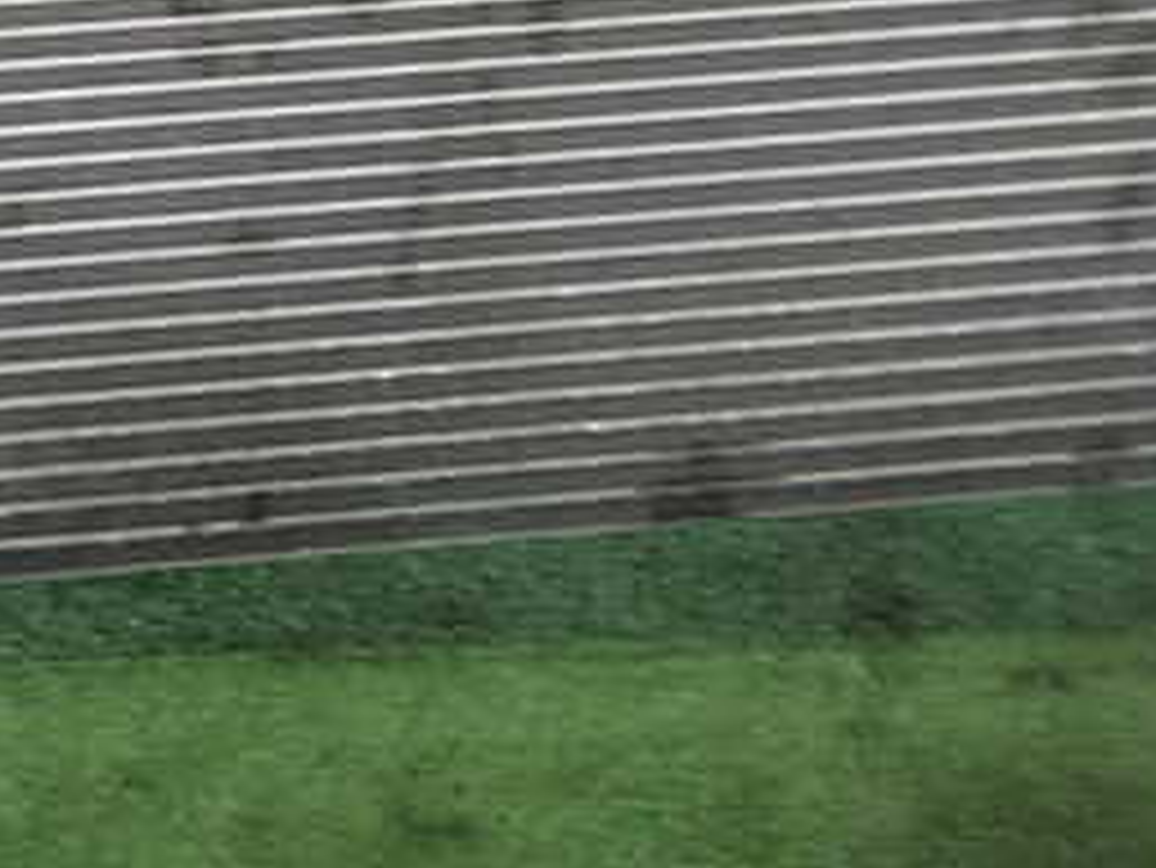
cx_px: 544
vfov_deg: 20.3
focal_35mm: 70
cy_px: -18
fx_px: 2339
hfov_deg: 27.8
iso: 320
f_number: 2.3
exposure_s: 1/30
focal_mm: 5.4
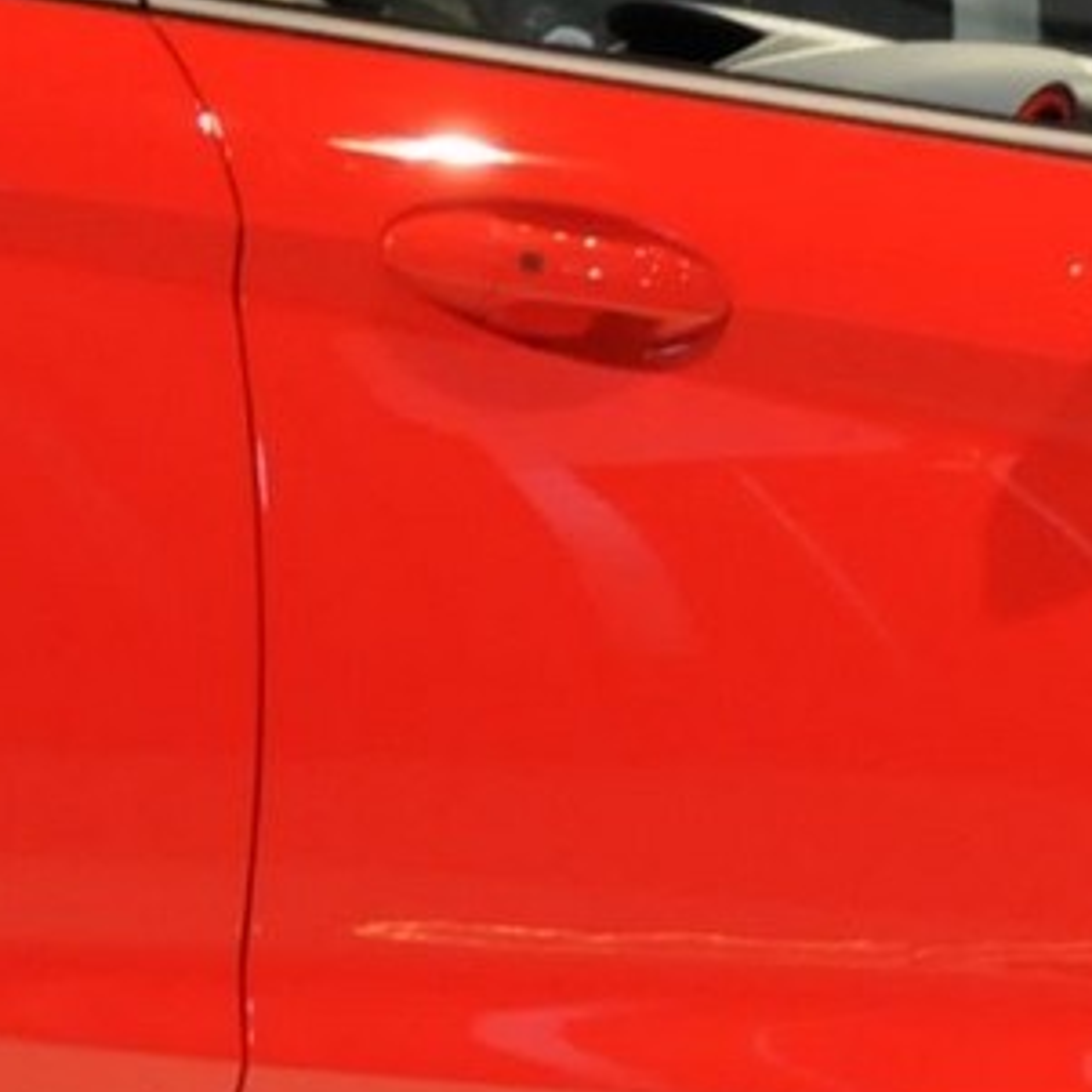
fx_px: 9815
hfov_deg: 6.3
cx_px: -551
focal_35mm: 275
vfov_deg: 6.4
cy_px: 238
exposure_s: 1/100
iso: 800
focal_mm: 26
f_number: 5
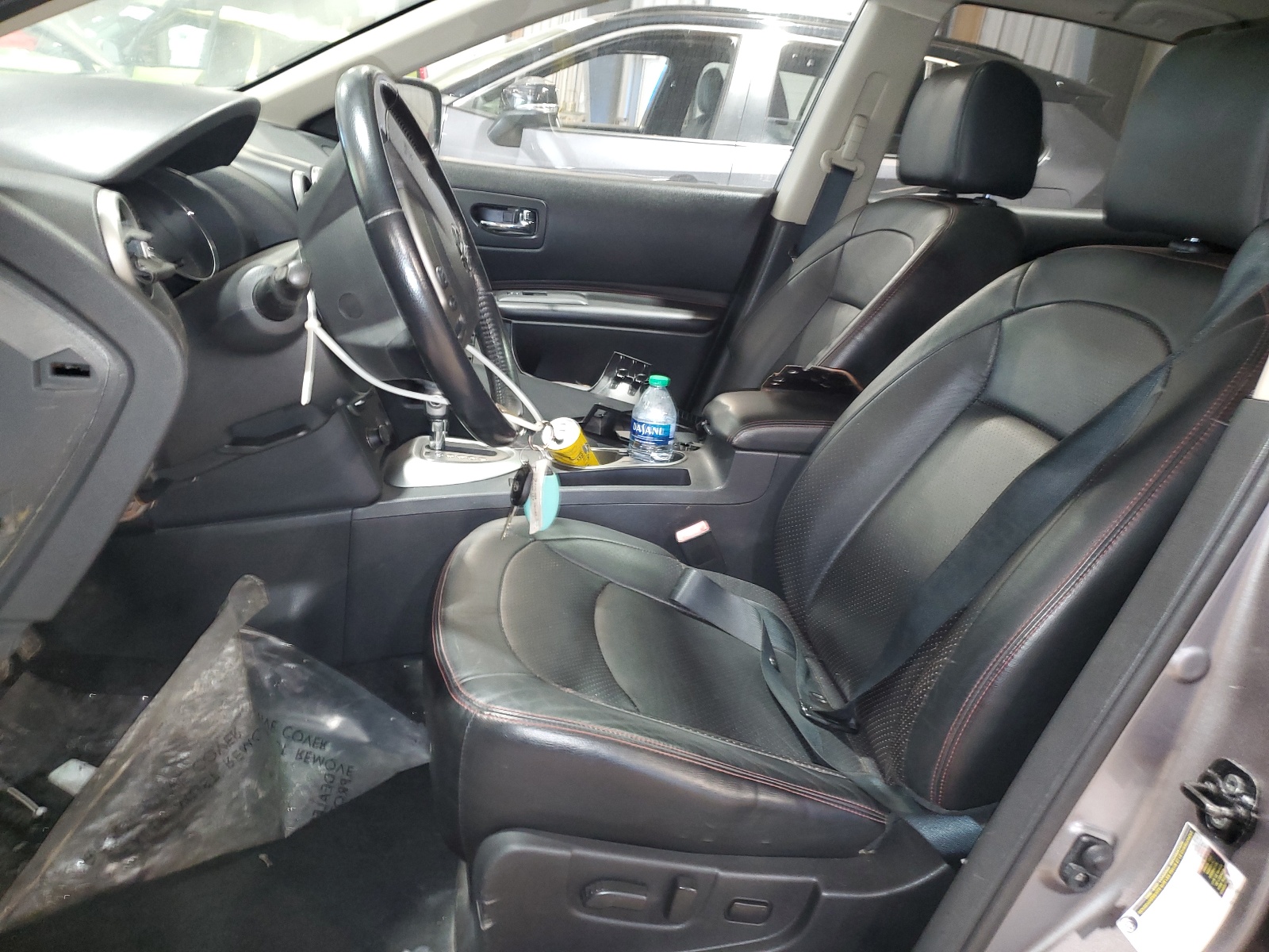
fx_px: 953
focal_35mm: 26
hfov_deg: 67.3
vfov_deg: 53.1
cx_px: 634
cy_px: 476
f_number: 1.5
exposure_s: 1/15
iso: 134
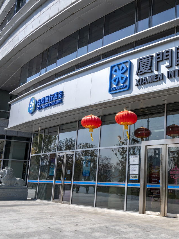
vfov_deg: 44.8
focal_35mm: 42
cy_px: 120
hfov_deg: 32.5
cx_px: 164
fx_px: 290
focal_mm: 29
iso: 100
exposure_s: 1/125
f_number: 11
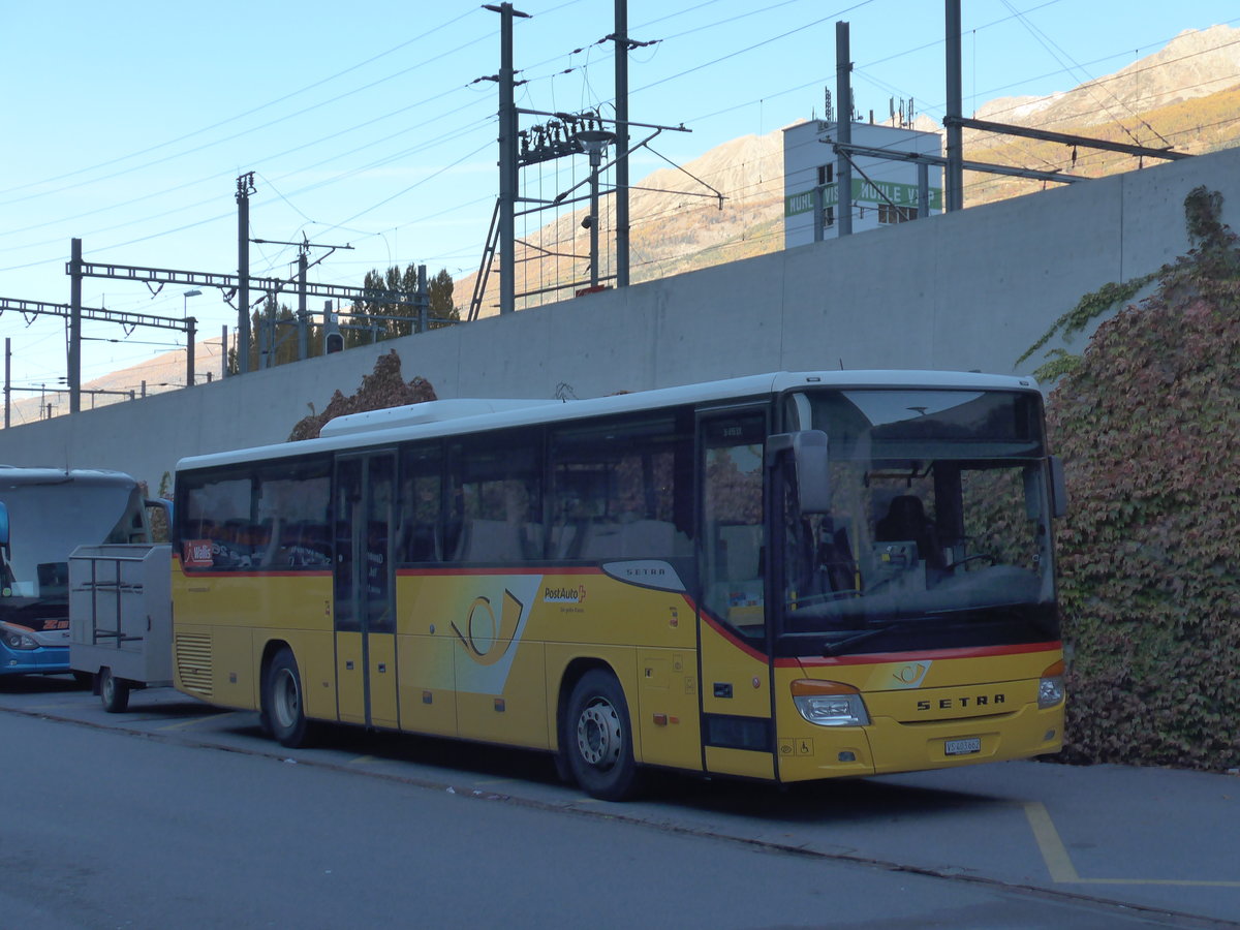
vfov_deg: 24.8
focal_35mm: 59
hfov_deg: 32.7
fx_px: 2113
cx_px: 620
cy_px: 465
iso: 160
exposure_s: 1/400
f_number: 3.5
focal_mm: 12
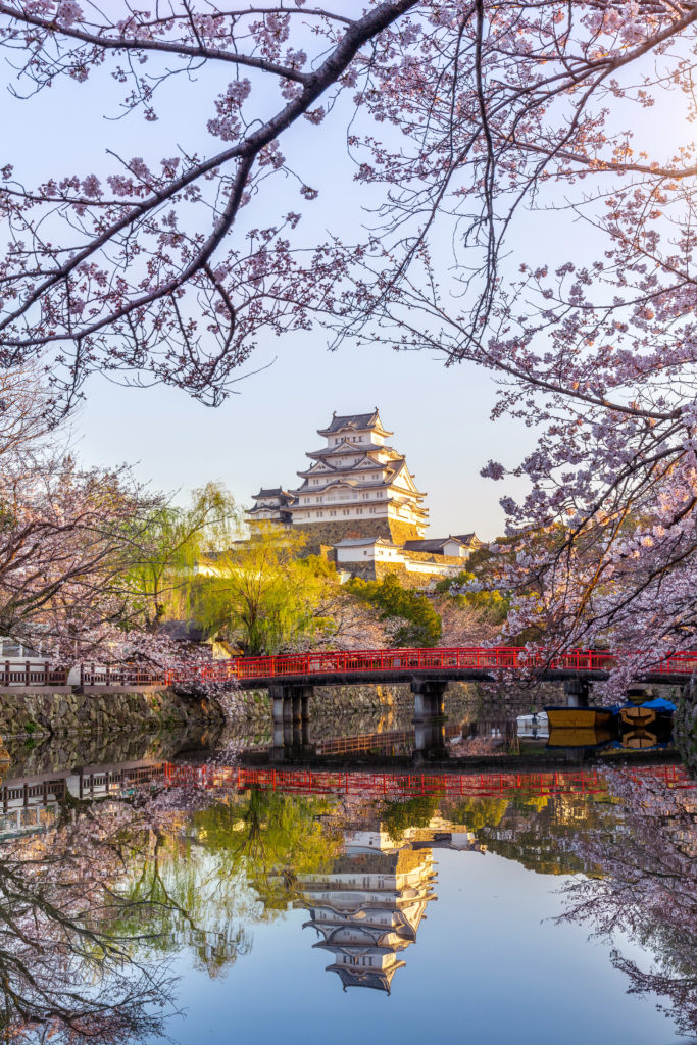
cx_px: 348
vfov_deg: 45.4
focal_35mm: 43
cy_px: 522
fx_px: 1248
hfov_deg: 31.2
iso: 200
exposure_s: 1/160
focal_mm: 43
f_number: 8
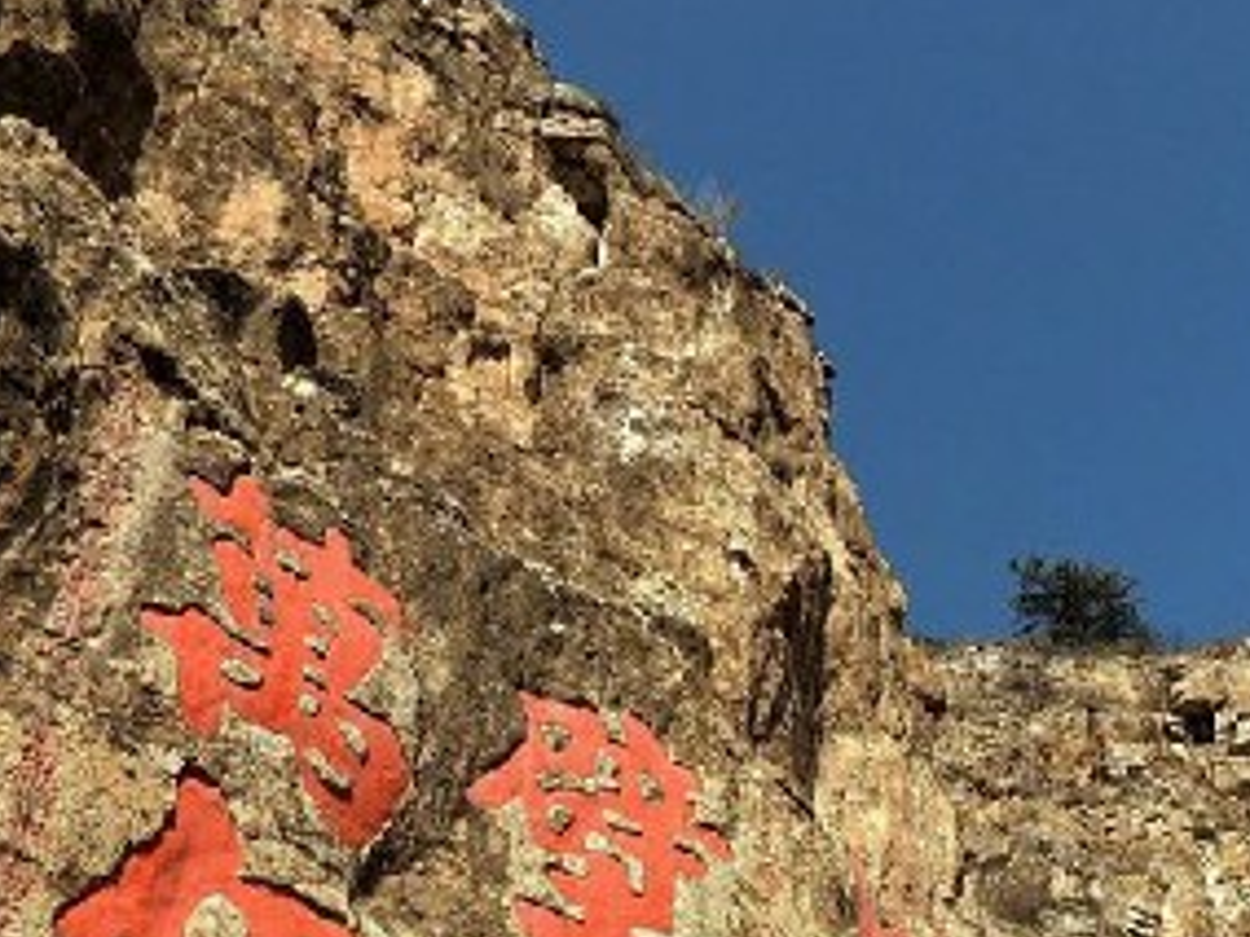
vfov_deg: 25.5
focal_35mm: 54
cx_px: 744
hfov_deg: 35.4
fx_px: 1950
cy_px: 972
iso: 100
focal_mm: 4.3
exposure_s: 1/1250
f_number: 3
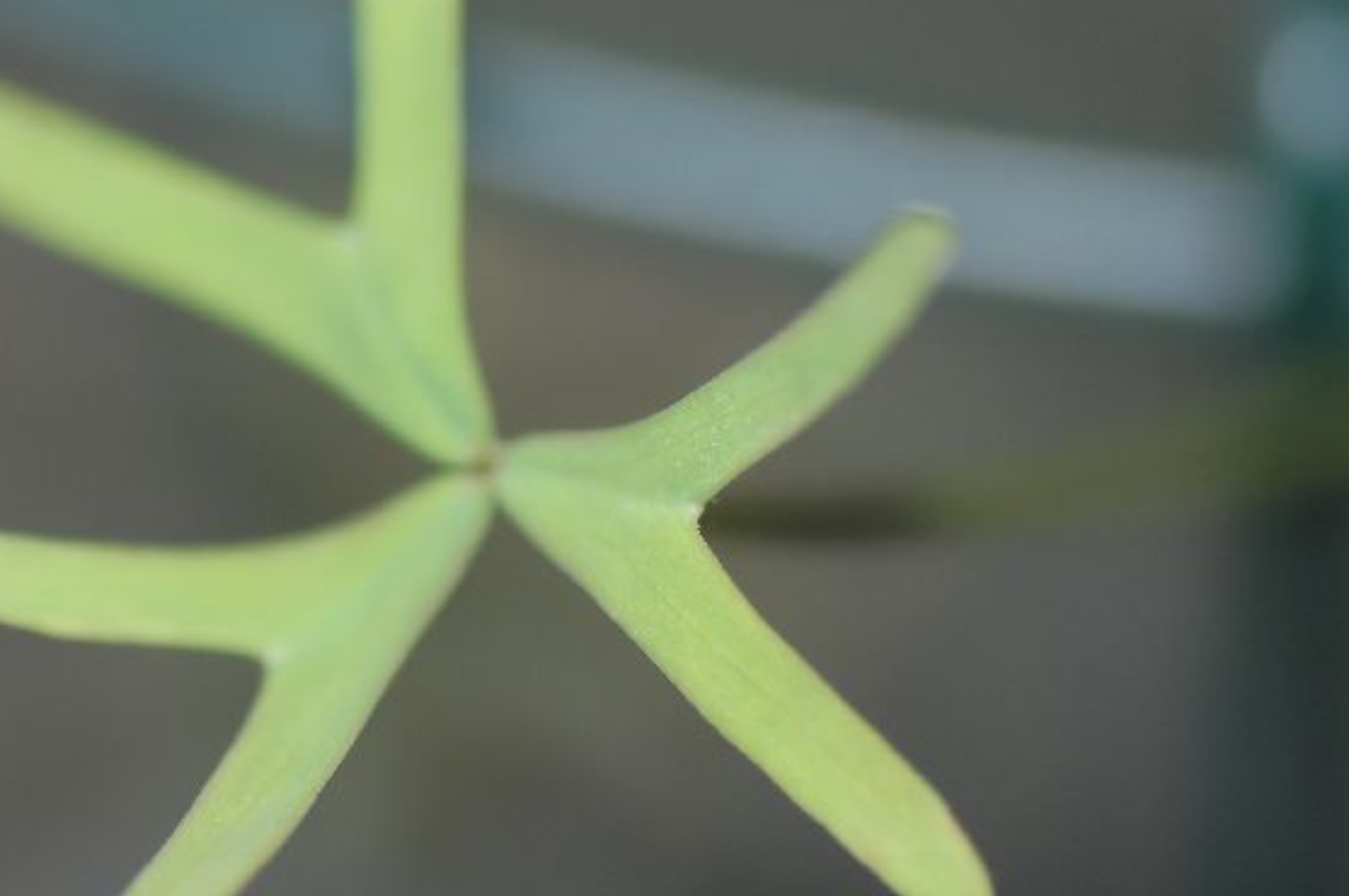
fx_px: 7261
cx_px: 441
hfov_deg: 10.6
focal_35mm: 194
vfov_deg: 7.1
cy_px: 417
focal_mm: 90
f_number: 5.6
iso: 200
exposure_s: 1/125
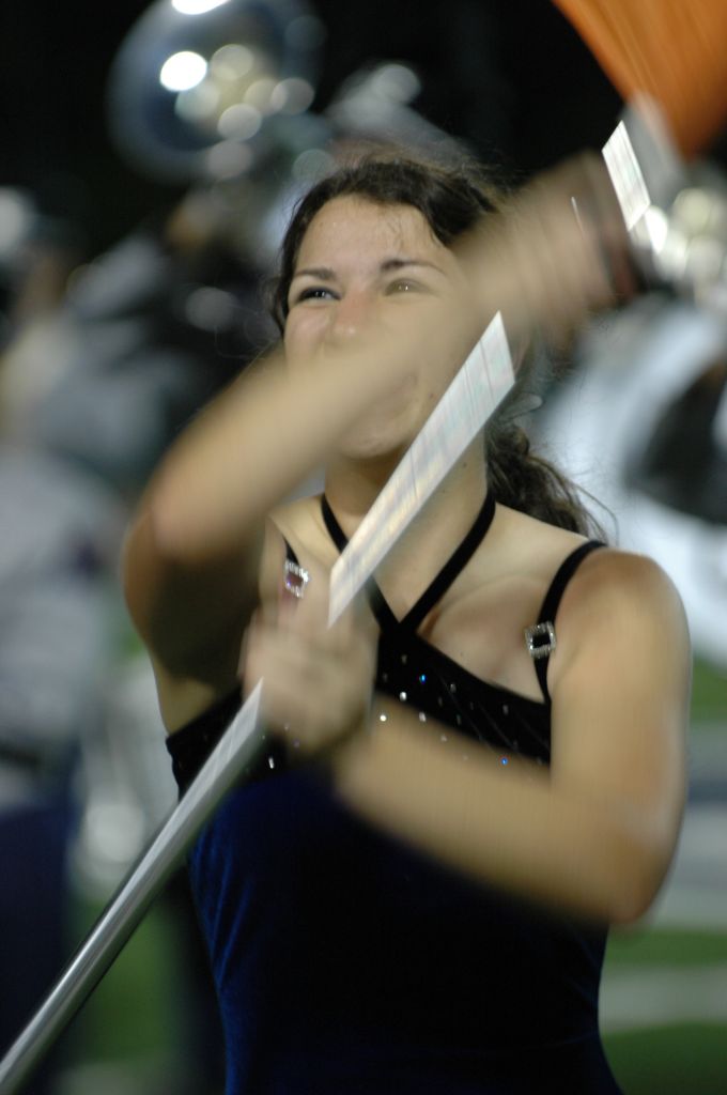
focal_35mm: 300
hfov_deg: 4.6
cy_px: 548
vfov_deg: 6.9
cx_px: 364
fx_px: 9111
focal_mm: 200
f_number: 2.8
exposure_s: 1/60
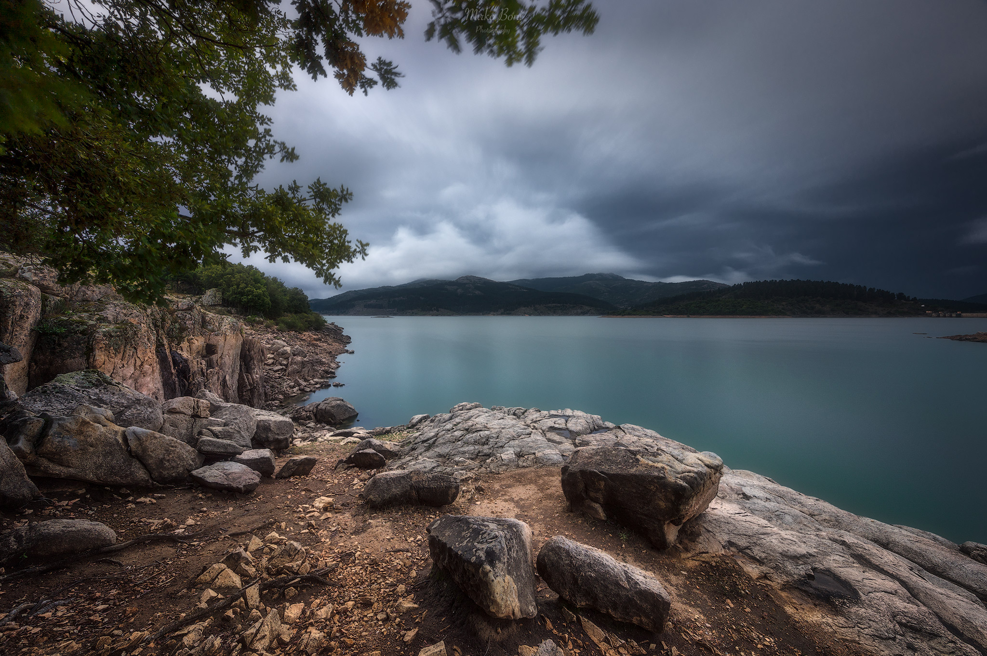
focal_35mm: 14
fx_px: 384
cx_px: 494
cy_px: 328
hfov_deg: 104.3
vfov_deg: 81.1
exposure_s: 124
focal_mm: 14
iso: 100
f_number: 13
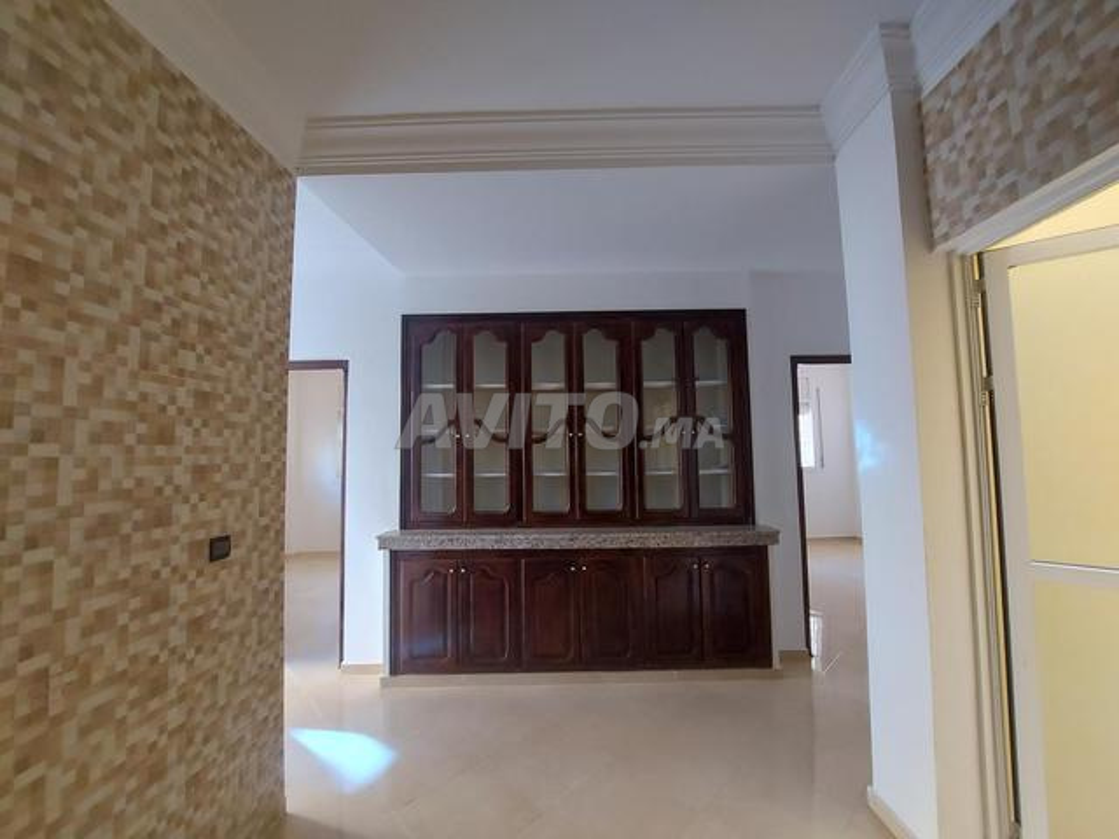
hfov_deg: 106.2
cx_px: 560
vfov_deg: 89.9
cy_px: 420
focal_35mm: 13
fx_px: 420
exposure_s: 1/50
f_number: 2.2
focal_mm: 1.74
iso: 200
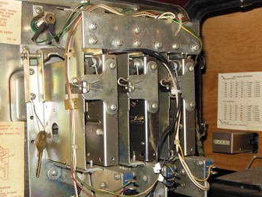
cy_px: 100
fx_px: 333
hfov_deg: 42.9
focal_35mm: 44
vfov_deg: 32.9
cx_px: 115
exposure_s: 1/30
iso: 125
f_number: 3.5
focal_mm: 6
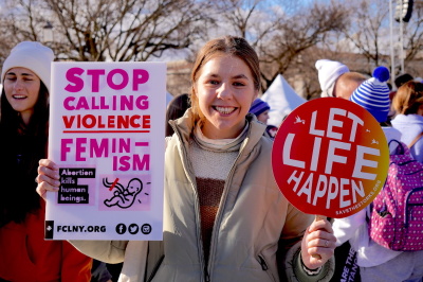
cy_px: 141
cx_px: 212
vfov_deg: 16.5
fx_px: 969
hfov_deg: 24.6
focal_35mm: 82
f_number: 7.1
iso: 100
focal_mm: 55
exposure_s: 1/250
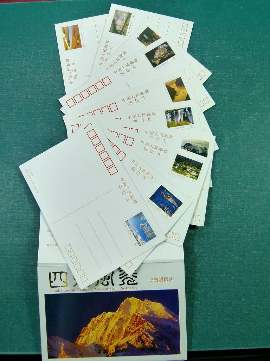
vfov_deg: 61.7
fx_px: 302
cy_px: 180
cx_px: 135
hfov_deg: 48.2
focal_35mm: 29
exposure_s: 1/125
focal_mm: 5.2
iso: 160
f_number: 4
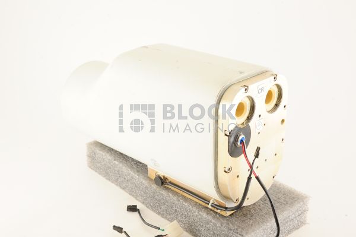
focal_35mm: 50
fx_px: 494
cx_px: 178
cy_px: 118
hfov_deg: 39.6
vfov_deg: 26.9
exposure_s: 1/125
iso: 1600
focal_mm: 50
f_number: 13
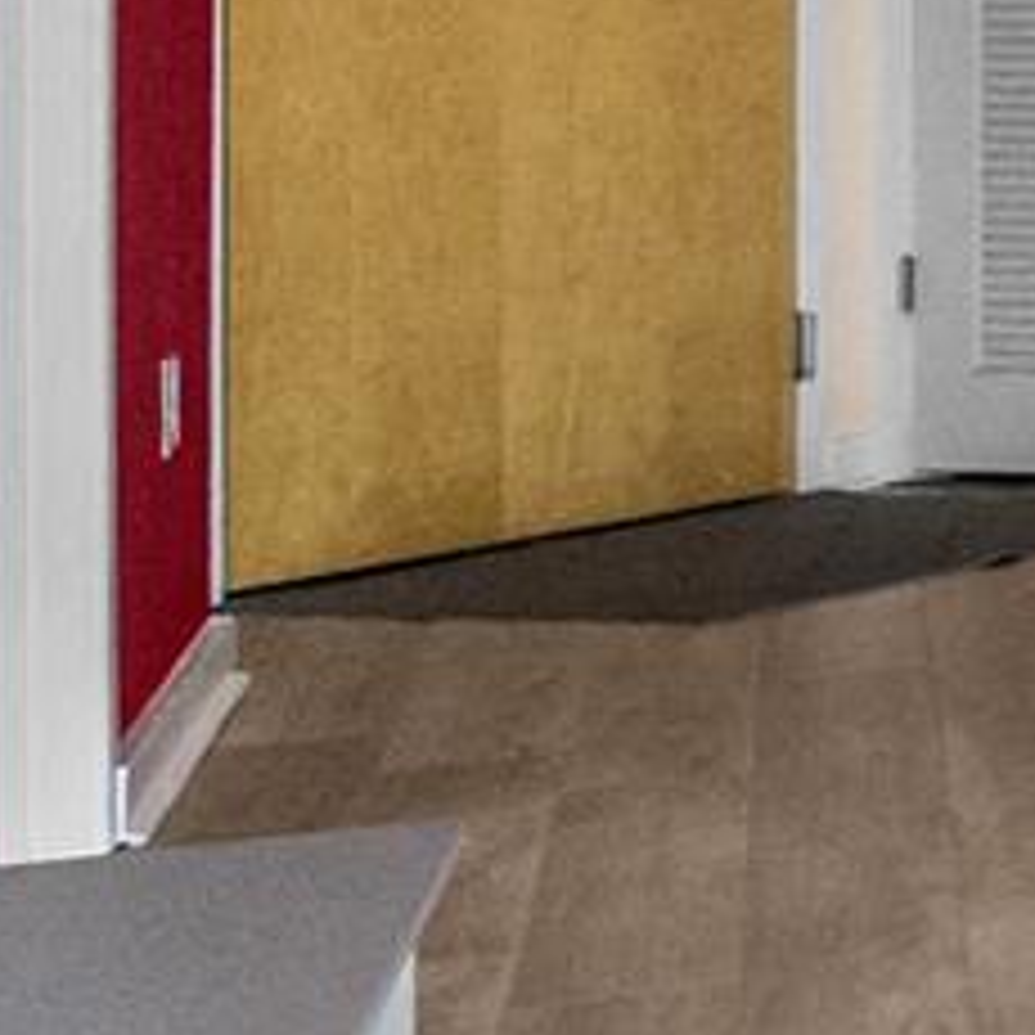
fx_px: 4221
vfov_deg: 13.6
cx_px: 4419
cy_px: -205
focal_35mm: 125
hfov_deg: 7.6
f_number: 5
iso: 800
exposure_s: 1/160
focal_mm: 11
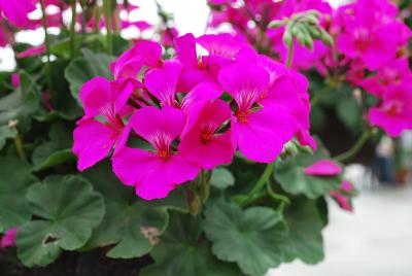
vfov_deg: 25.8
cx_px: 206
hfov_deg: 37.8
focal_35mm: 52
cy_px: 138
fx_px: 602
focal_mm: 35
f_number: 7.1
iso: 200
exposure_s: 1/60
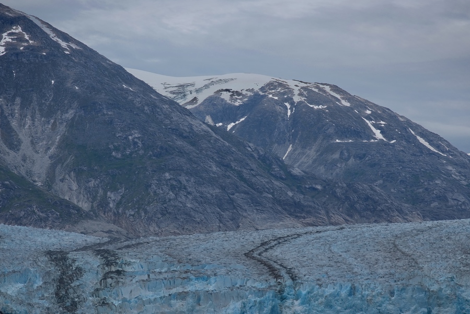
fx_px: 1711
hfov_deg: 15.6
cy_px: 179
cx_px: 250
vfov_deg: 10.5
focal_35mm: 131
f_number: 8
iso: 100
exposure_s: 1/250
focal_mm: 92
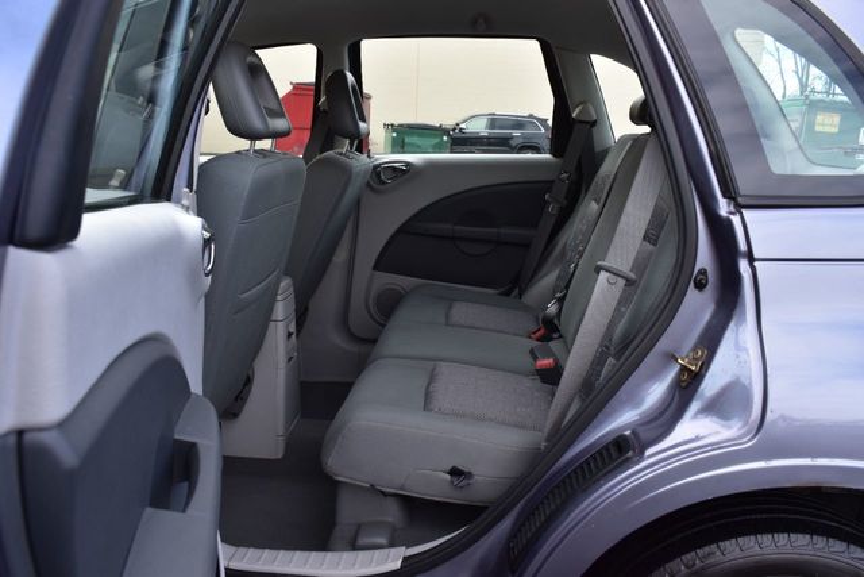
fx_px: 720
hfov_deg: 61.9
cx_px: 432
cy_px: 288
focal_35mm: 30
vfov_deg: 43.6
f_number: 9
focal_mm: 20
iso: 400
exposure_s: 1/160
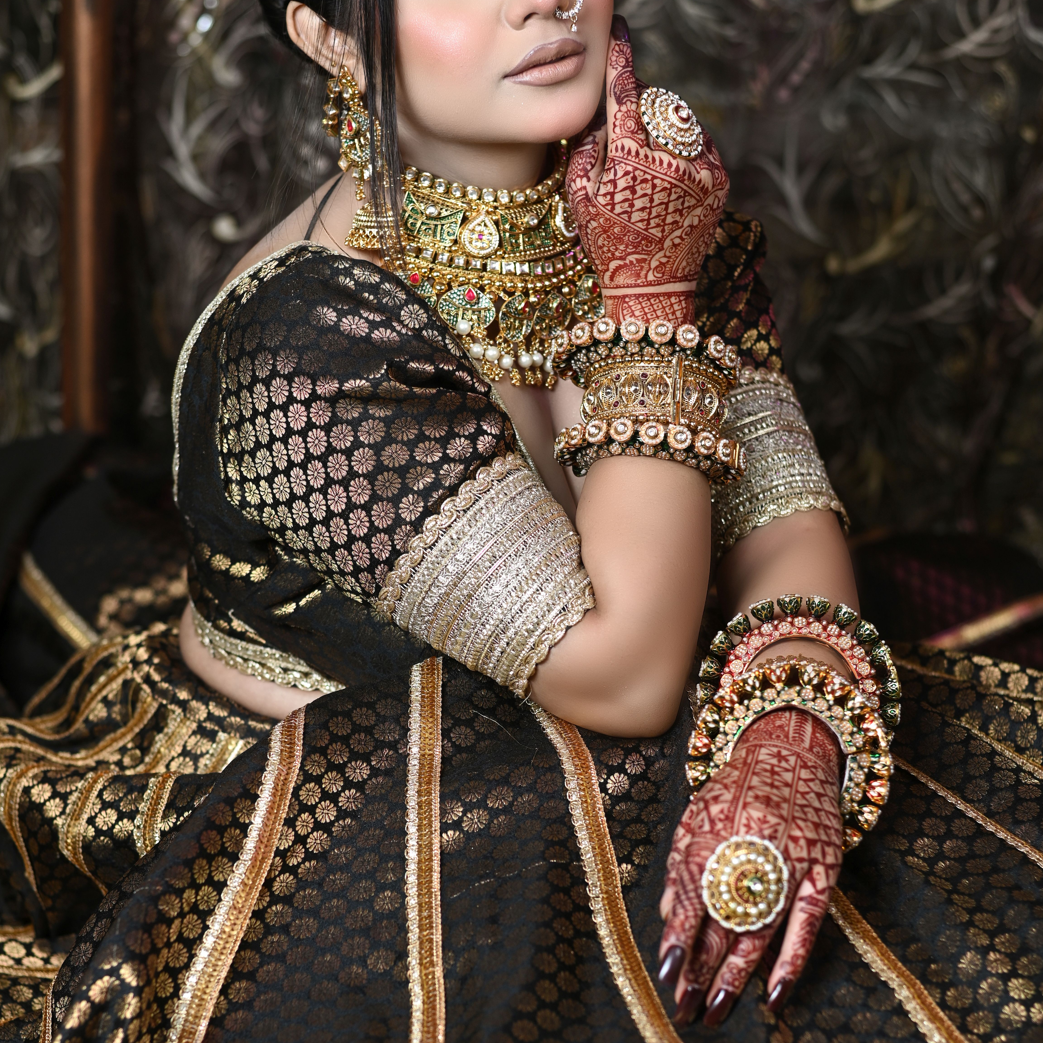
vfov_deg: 22.7
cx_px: 496
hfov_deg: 22.8
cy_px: 663
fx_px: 2591
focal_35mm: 76
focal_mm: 50
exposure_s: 1/200
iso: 200
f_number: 2.8
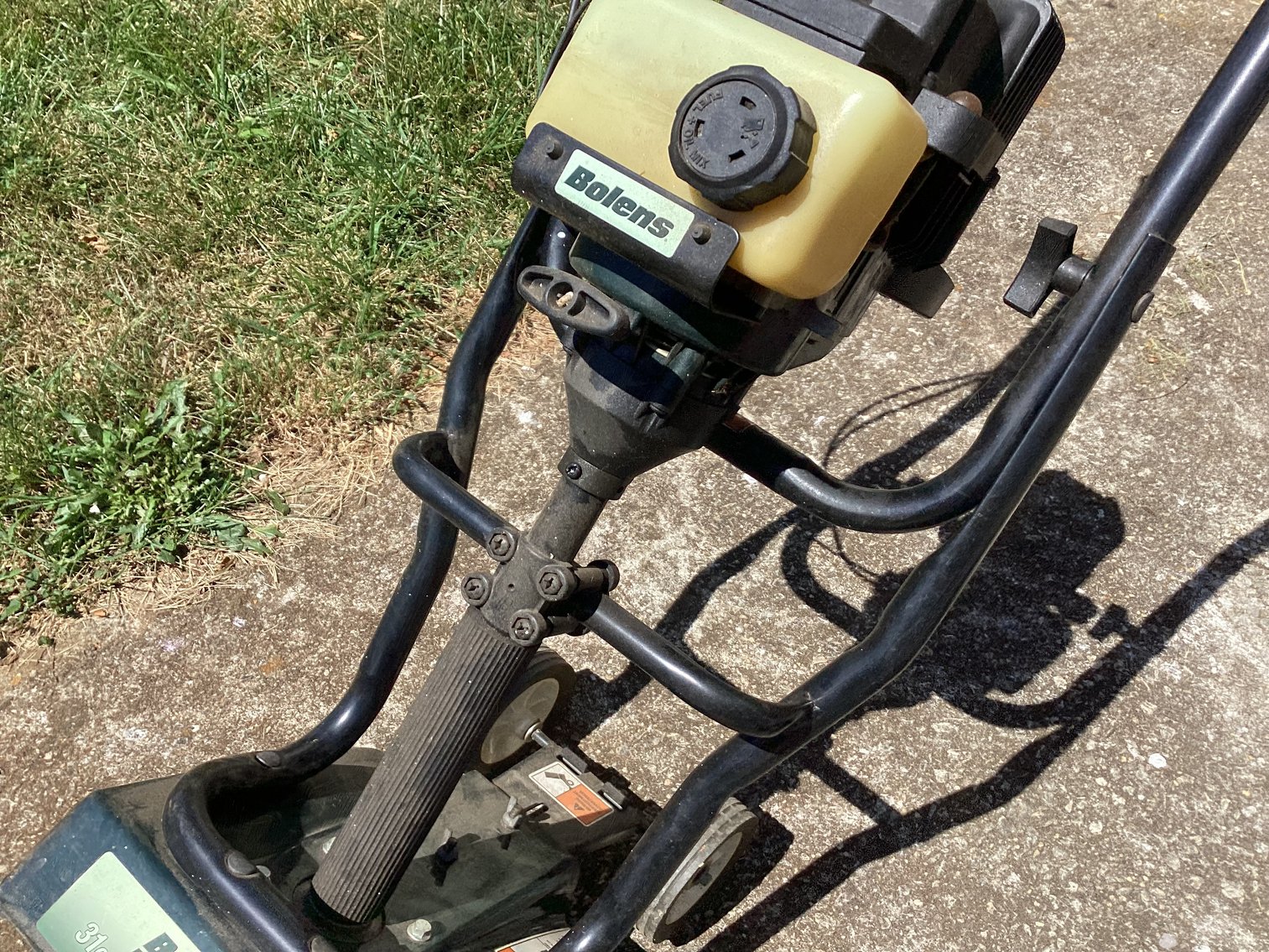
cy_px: 476
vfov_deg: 45.4
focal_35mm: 31
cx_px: 634
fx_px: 1137
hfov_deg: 58.3
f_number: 2.4
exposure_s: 1/936
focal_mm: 3.3
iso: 25
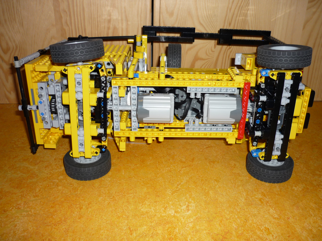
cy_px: 120
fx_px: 307
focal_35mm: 33
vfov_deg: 42.9
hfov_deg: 55.4
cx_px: 161
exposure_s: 1/30
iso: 100
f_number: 2.8
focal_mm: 5.5
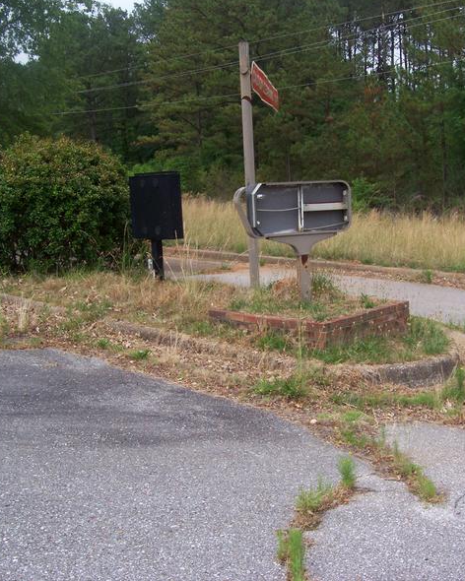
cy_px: 287
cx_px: 270
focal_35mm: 45
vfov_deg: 41.2
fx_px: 774
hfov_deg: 33.4
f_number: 5.1
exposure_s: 1/290
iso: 80
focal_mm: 5.6
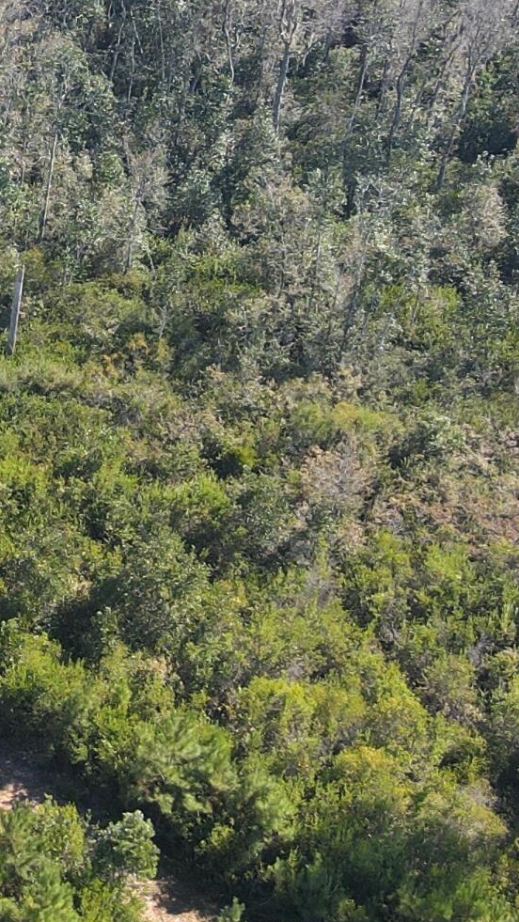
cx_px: -462
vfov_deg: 25.8
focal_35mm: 80
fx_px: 1957
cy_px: 128
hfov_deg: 13.3
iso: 100
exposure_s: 1/240
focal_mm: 4.5
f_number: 2.8
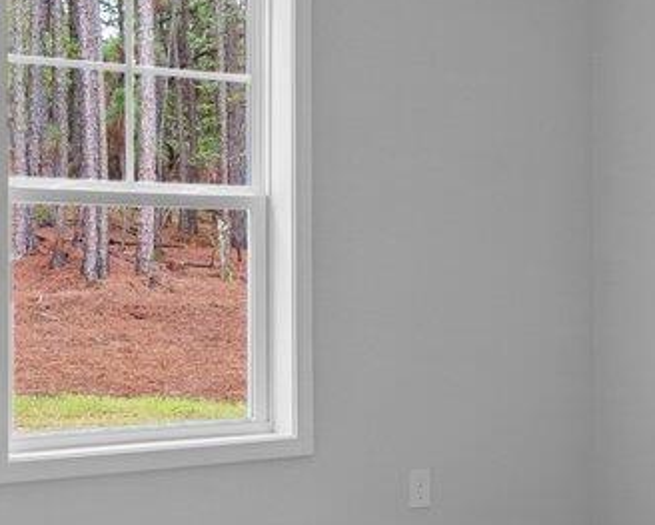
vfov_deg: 18.7
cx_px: 699
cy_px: 280
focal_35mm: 82
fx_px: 1591
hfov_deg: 22.1
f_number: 8
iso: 400
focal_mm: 14
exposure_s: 1/3
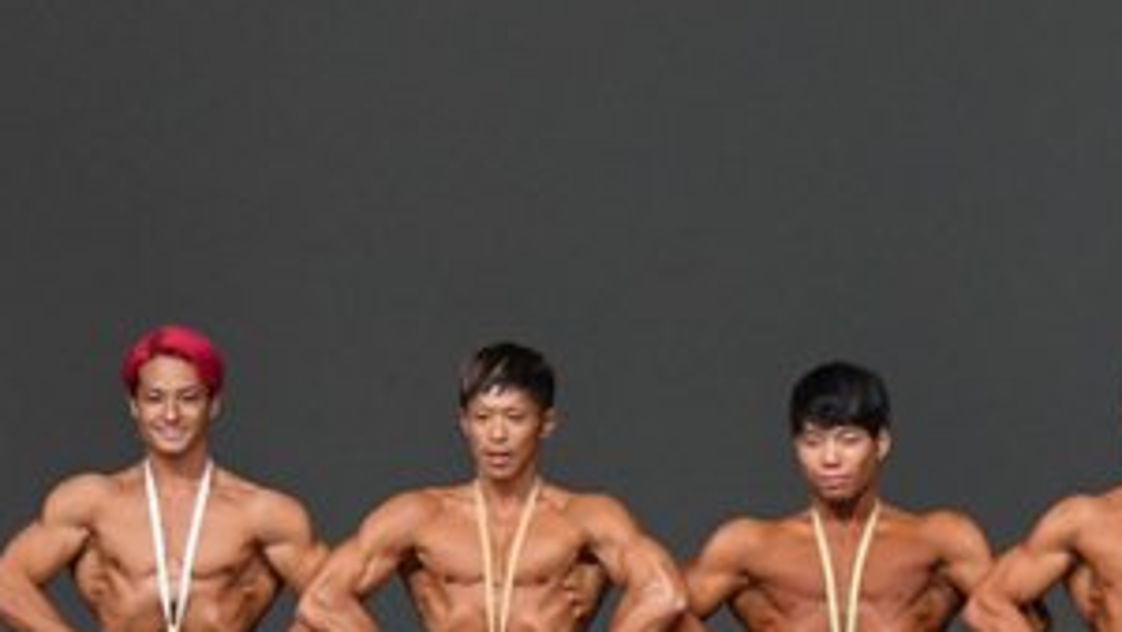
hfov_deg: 4.0
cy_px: 625
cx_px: 402
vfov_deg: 2.2
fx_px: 16250
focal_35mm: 546
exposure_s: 1/400
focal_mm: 135
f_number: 5.6
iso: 5000
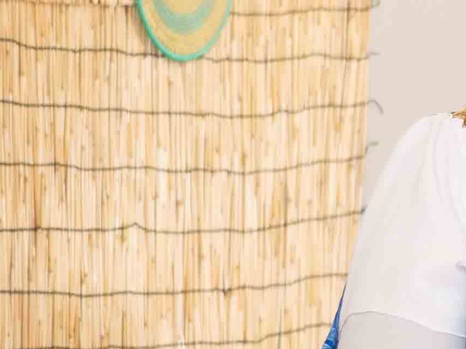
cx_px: 736
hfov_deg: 6.0
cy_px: 165
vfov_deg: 4.5
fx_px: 4415
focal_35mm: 328
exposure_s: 1/160
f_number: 2
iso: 160
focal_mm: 35
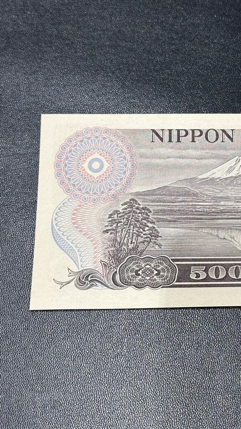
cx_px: 232
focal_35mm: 70
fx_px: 796
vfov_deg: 30.2
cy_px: 214
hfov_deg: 16.9
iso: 125
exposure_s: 1/50
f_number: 1.78
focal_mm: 6.86
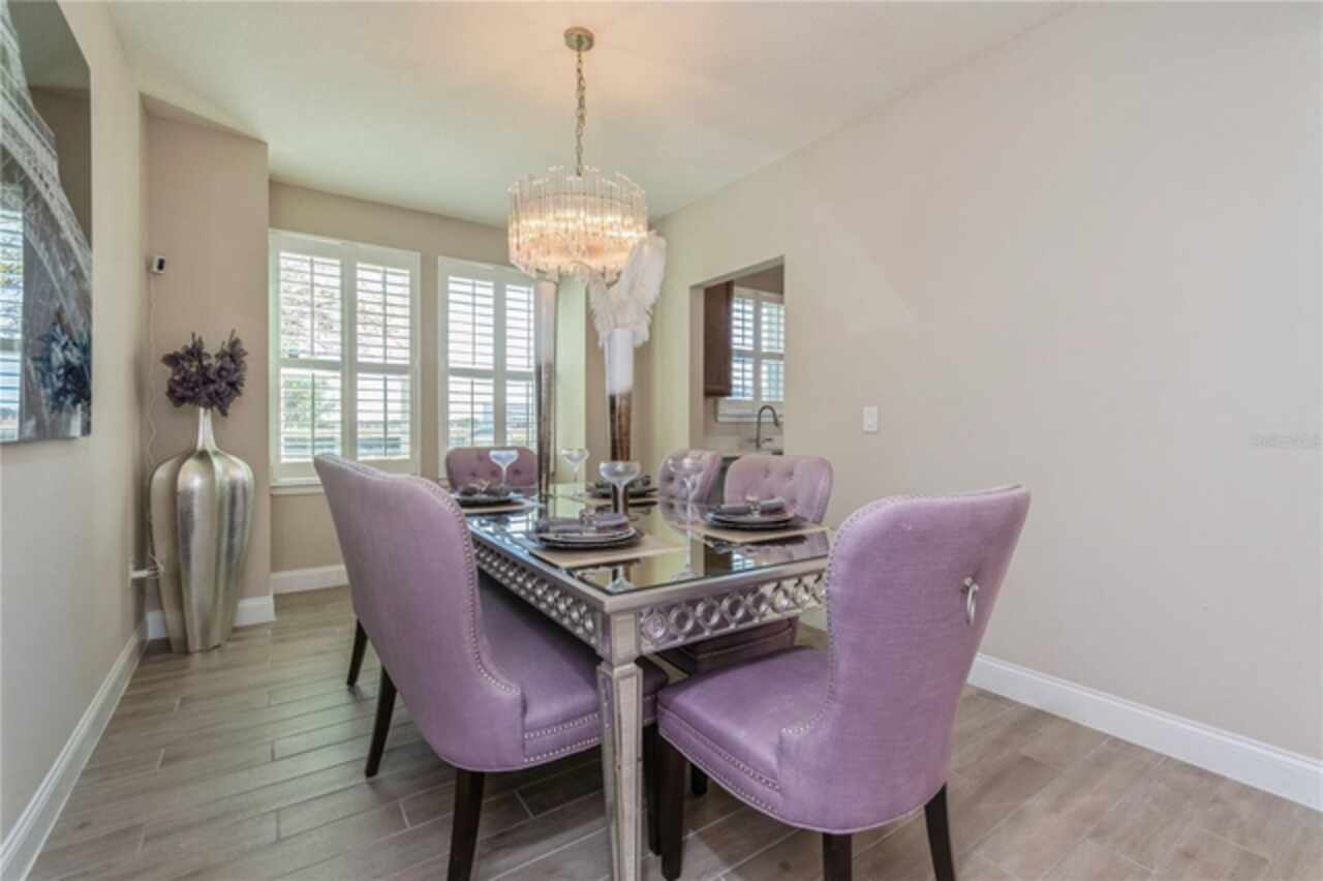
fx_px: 551
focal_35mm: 15
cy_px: 440
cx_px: 662
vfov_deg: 77.3
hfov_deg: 100.4
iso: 400
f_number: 8
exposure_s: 1/60
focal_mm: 10
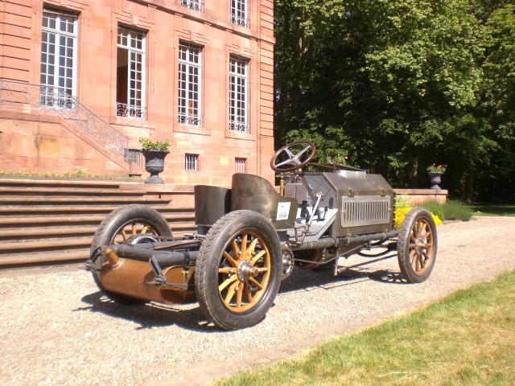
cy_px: 193
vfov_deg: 37.7
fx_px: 565
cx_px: 258
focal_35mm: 38
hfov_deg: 49.0
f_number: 4.4
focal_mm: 6.3
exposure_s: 1/500
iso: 100
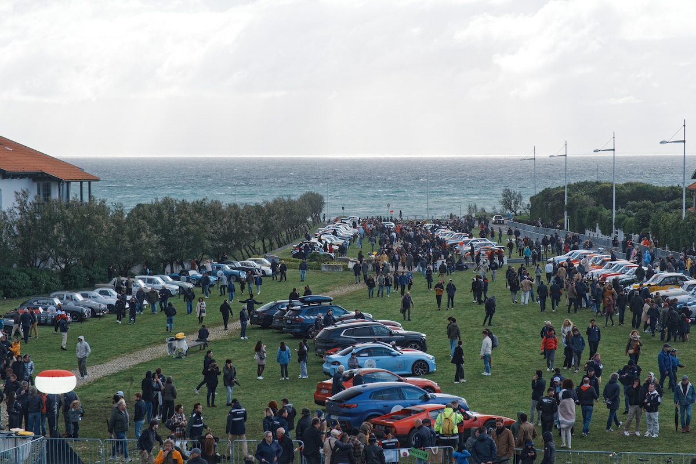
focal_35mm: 83
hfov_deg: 24.5
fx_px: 1605
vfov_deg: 16.5
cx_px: 348
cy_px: 232
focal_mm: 55
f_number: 5
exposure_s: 1/280
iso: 320
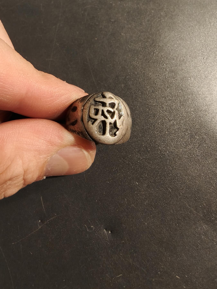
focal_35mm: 23
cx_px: 108
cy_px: 144
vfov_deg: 73.9
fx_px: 192
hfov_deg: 58.9
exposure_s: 1/62.1
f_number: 2
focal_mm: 2.32
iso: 200
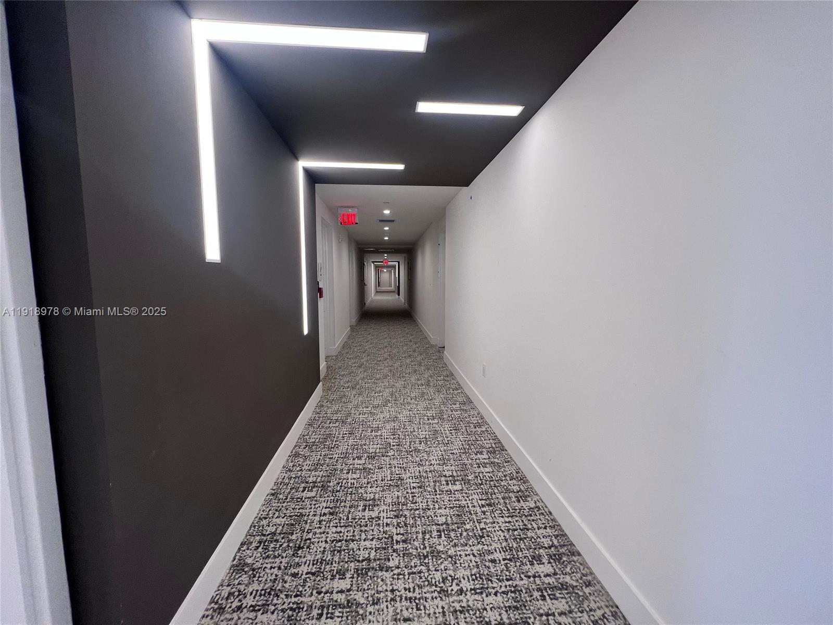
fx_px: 313
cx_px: 416
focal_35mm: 13
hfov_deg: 106.2
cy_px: 312
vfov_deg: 89.9
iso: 125
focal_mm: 1.57
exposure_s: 1/120
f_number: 1.8
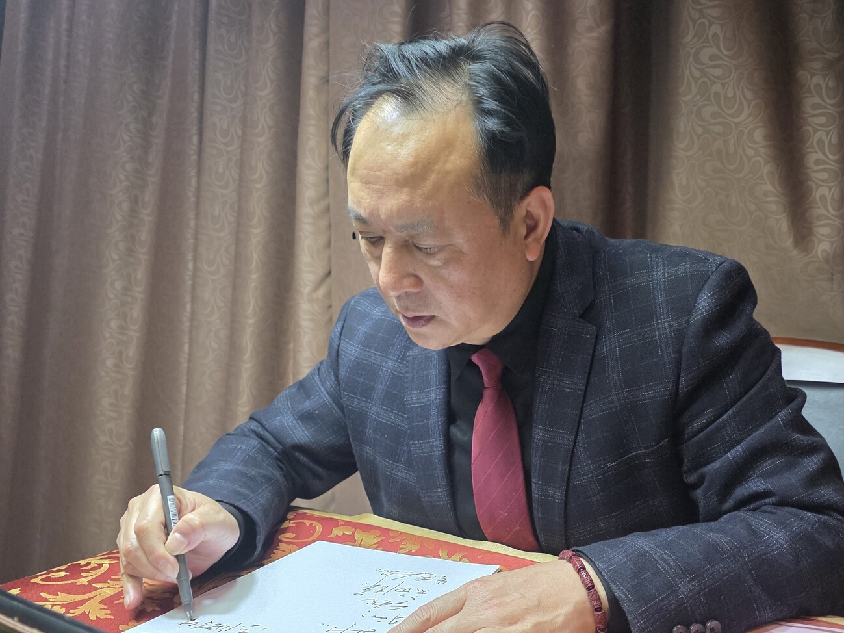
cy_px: 409
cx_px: 484
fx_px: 829
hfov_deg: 53.8
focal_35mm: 34
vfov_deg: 41.4
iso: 500
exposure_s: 1/100
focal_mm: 6.3
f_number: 1.7
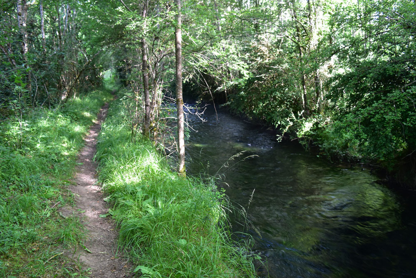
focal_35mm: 27
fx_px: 312
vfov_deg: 47.9
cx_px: 208
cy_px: 139
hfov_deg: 67.4
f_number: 5
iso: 400
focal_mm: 18
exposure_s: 1/20
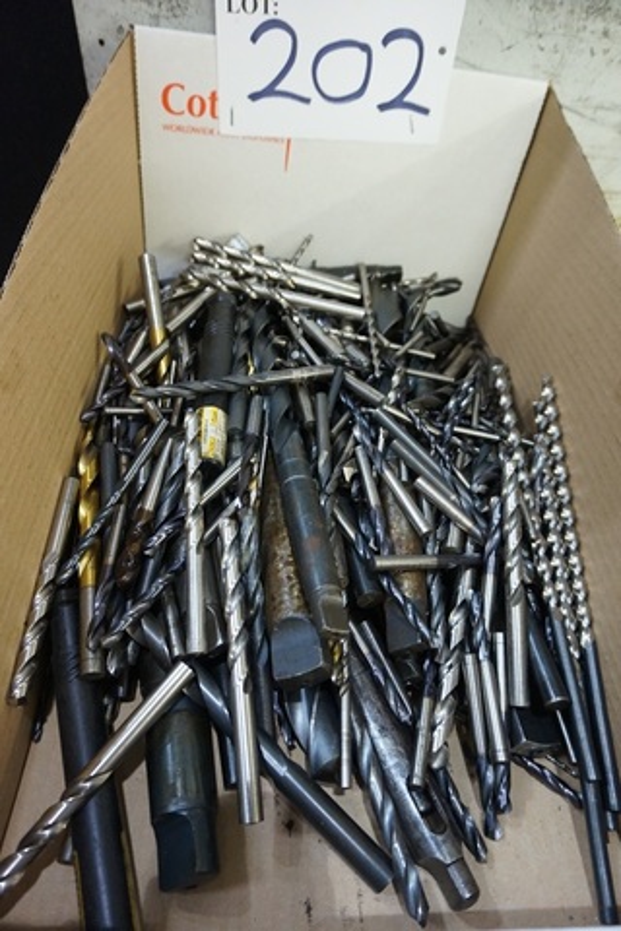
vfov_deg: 73.7
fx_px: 621
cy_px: 466
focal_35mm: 24
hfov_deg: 53.1
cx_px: 310
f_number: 3.5
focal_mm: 16
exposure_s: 1/60
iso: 1600
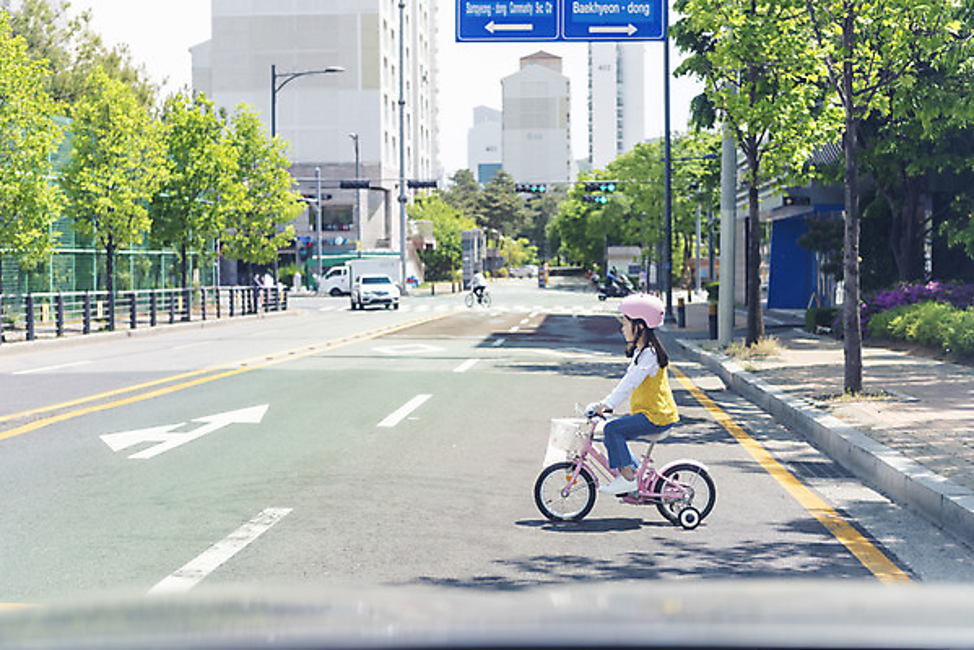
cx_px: 487
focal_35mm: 56
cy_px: 325
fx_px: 1516
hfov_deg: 35.6
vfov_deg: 24.2
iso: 200
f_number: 2.8
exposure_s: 1/200
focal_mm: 56
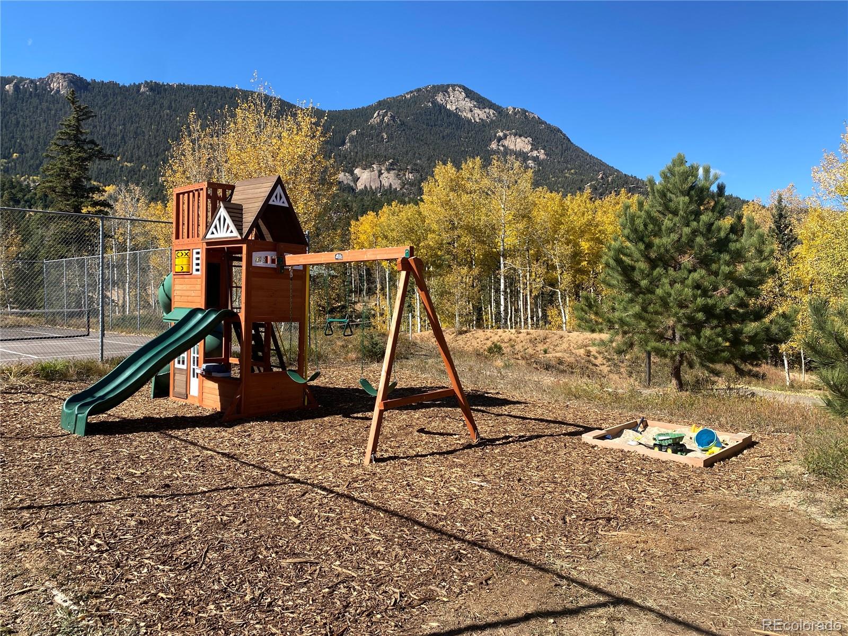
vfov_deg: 53.1
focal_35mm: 26
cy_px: 318
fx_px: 637
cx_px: 424
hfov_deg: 67.3
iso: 32
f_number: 1.8
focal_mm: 4.25
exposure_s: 1/1808
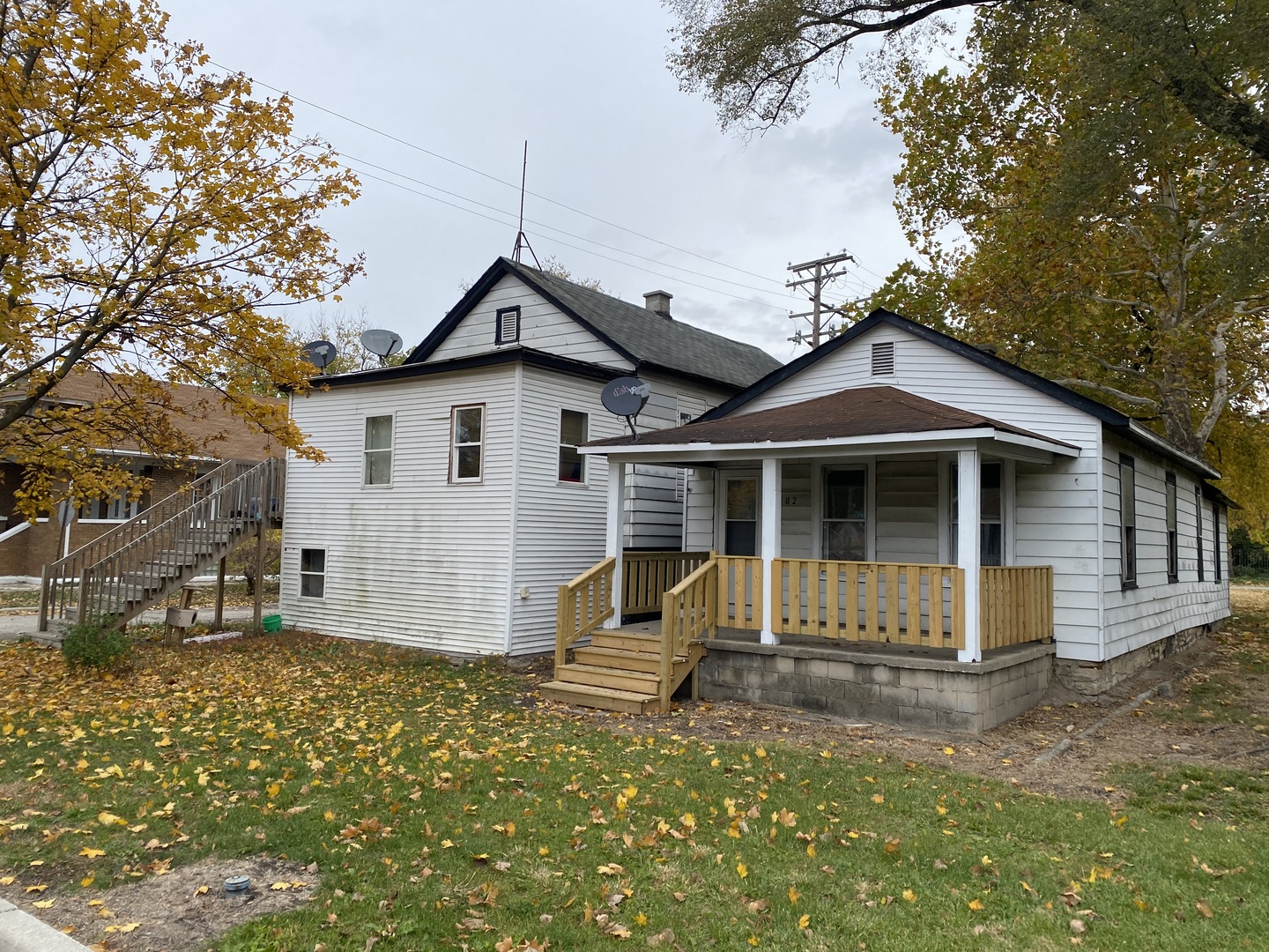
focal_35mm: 26
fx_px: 953
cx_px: 634
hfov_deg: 67.3
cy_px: 476
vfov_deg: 53.1
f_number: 1.8
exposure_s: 1/1701
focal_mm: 4.25
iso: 32
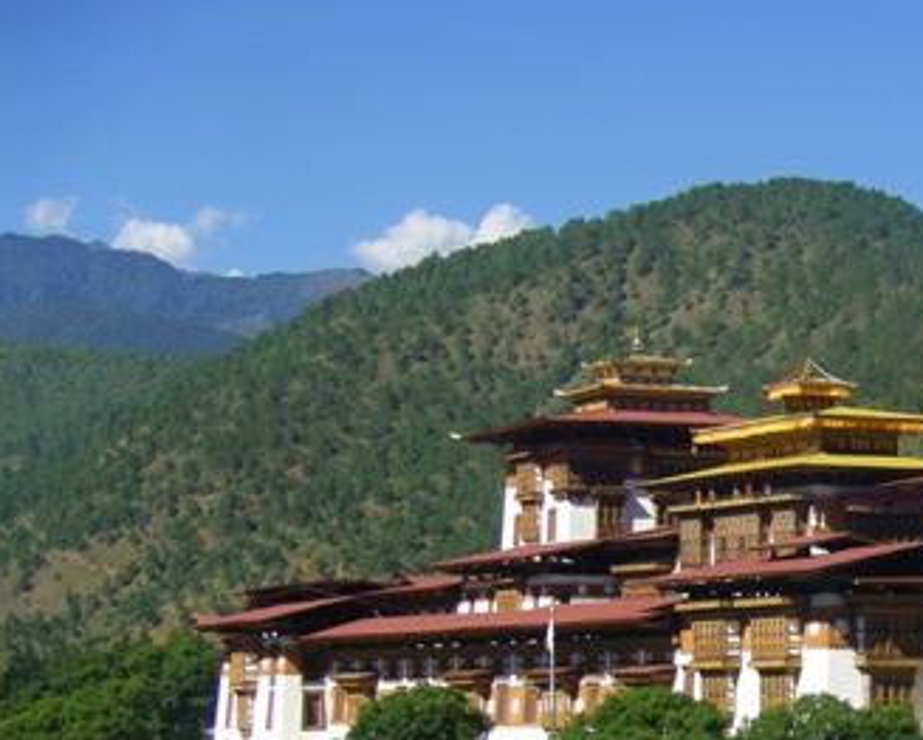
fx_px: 2925
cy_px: 652
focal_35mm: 107
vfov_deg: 14.3
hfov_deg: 17.7
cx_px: 830
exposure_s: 1/160
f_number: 7.4
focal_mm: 9.3
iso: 64
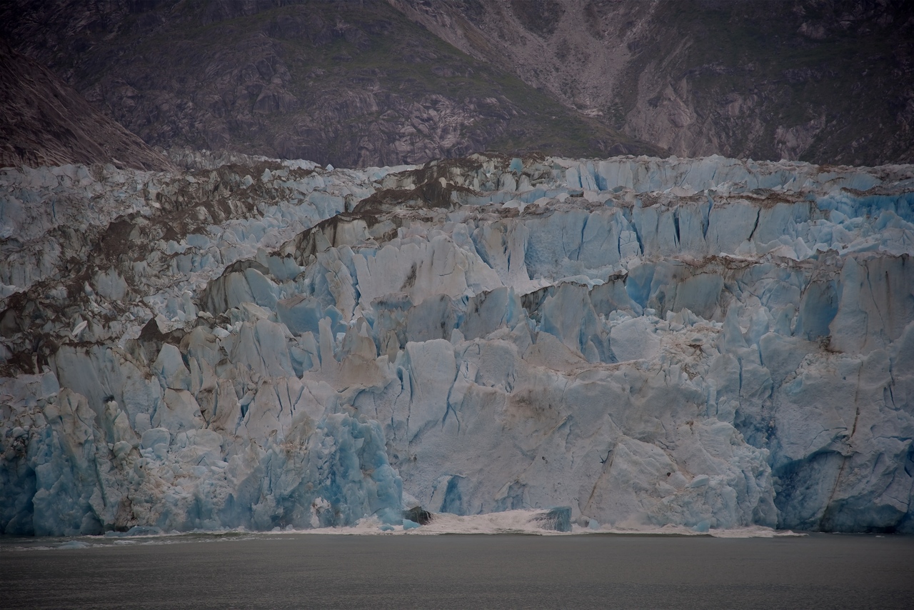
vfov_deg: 11.4
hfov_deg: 17.1
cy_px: 305
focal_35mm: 120
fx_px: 3047
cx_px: 457
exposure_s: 1/250
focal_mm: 120
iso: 125
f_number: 4
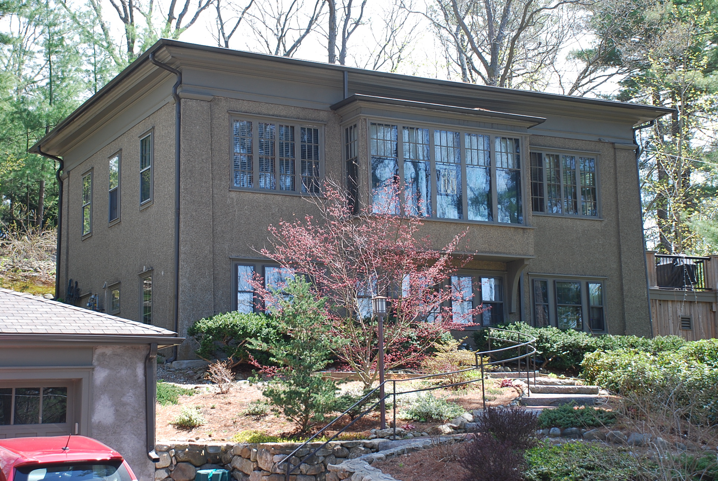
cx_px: 359
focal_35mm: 60
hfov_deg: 33.4
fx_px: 1198
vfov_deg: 22.7
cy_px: 240
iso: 160
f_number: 5.6
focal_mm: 40
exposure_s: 1/125
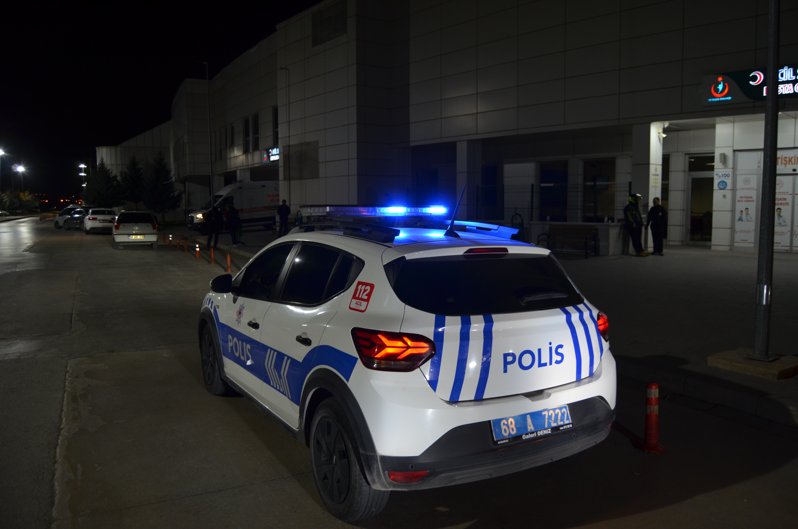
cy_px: 264
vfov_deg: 47.7
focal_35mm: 27
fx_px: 597
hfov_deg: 67.5
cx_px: 399
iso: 400
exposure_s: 1/60
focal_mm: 18
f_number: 4
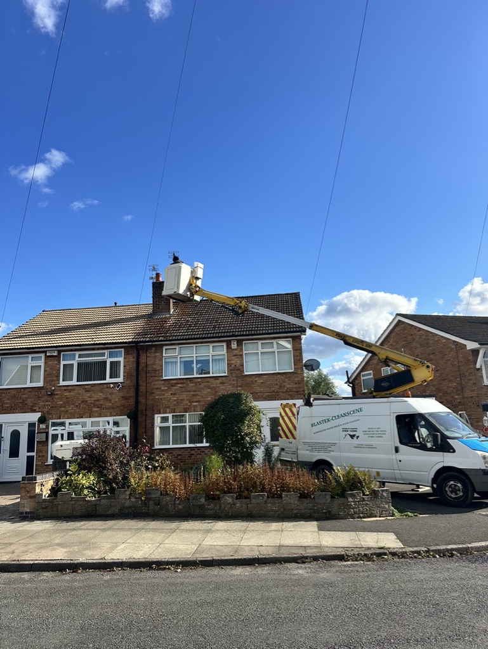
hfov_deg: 56.9
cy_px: 324
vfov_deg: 71.6
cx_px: 244
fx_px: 451
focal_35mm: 24
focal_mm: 6.86
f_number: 1.78
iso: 80
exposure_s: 1/3356
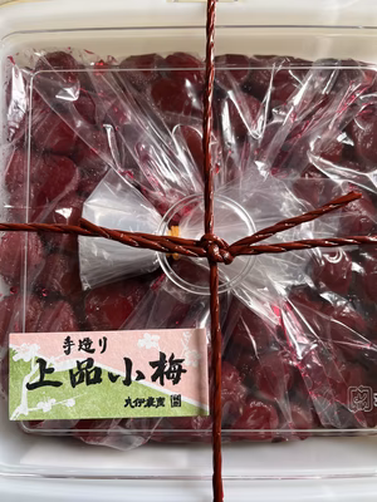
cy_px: 251
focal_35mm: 26
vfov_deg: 67.3
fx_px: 378
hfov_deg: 53.1
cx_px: 188
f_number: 1.6
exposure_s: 1/112
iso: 125
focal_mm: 5.1
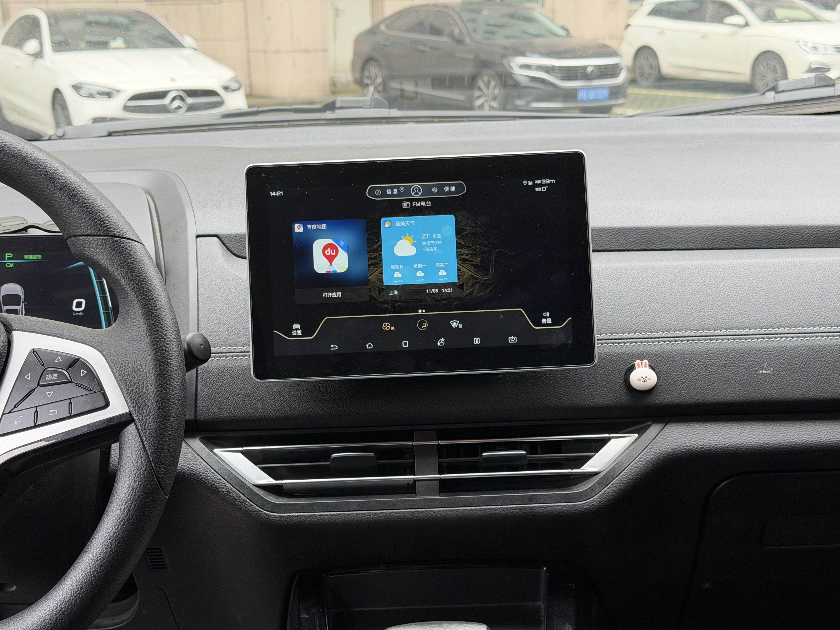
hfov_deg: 39.7
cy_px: 315
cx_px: 420
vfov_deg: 30.3
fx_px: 1165
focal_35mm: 48
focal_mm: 6.76
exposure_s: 1/122
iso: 100
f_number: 1.78
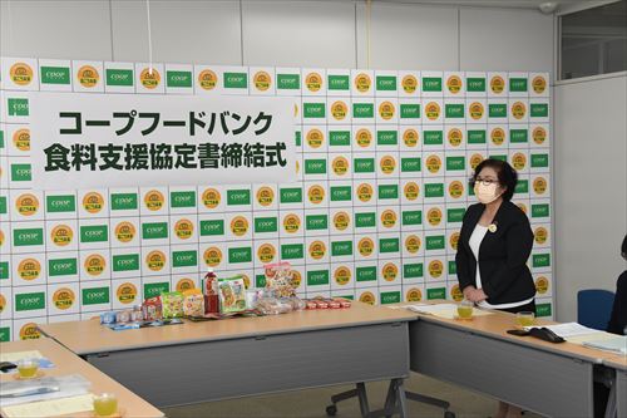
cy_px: 209
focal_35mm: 57
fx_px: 992
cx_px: 314
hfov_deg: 35.1
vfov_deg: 23.8
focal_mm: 38
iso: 1600
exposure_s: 1/250
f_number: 6.3
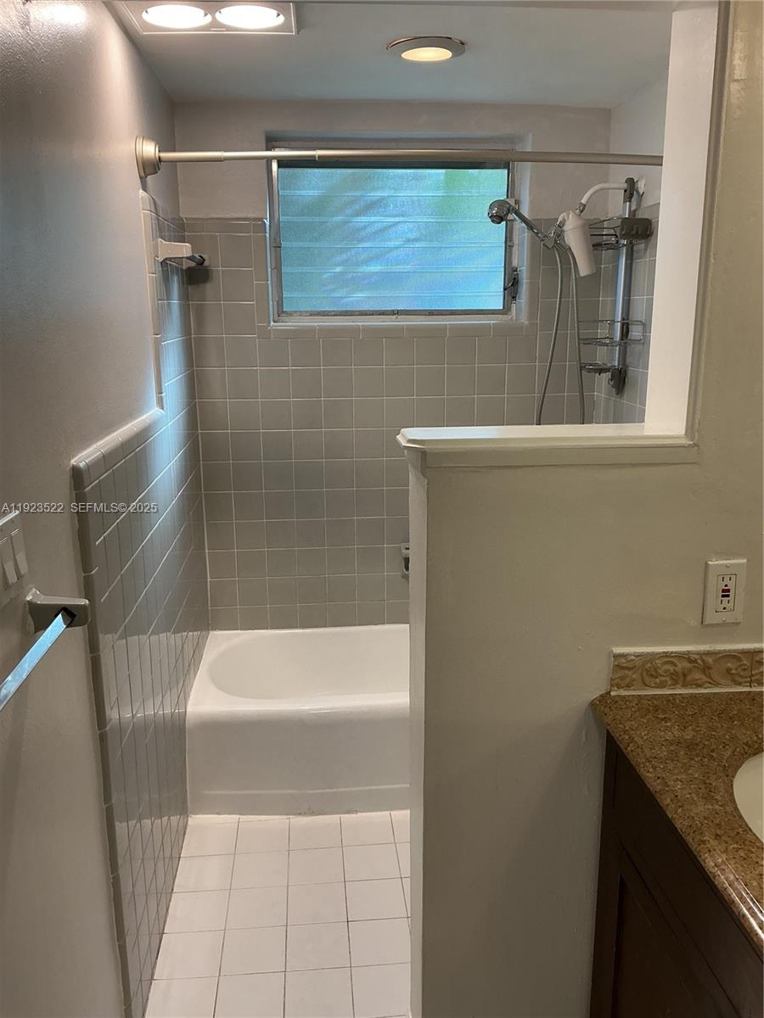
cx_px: 382
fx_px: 853
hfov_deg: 48.2
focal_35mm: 29
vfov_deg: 61.7
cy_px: 509
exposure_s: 1/120
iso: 64
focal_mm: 3
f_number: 1.8
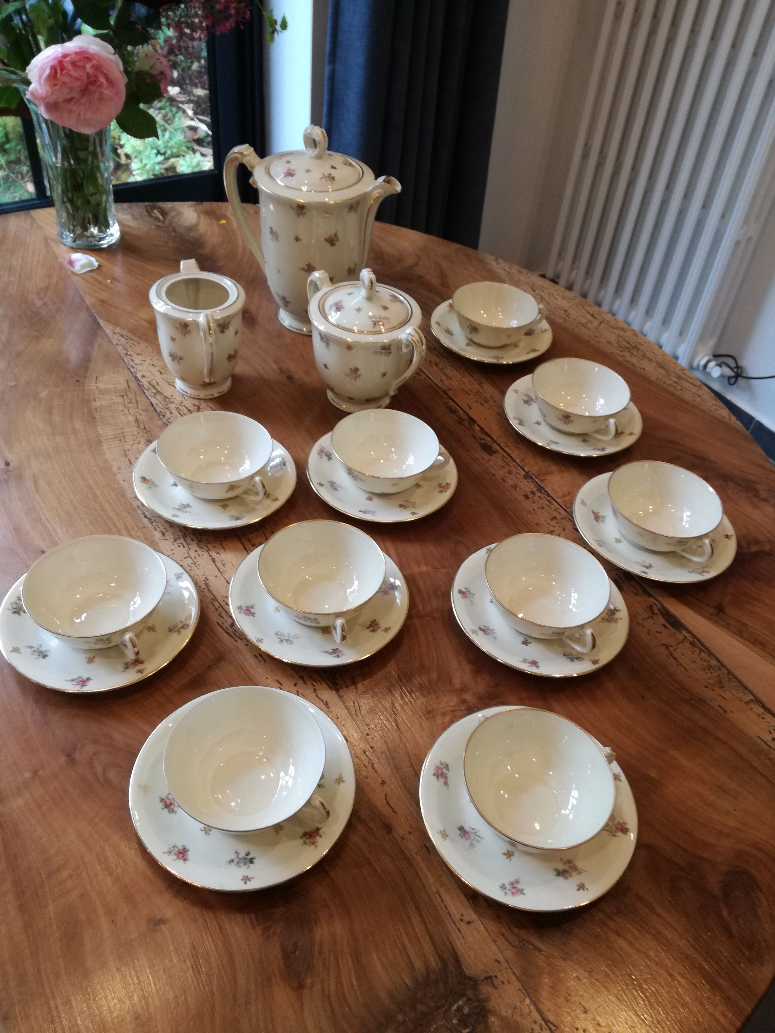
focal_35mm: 27
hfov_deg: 51.4
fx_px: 806
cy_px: 516
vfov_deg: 65.3
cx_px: 388
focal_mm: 3.79
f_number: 2
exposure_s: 1/33.3
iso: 100
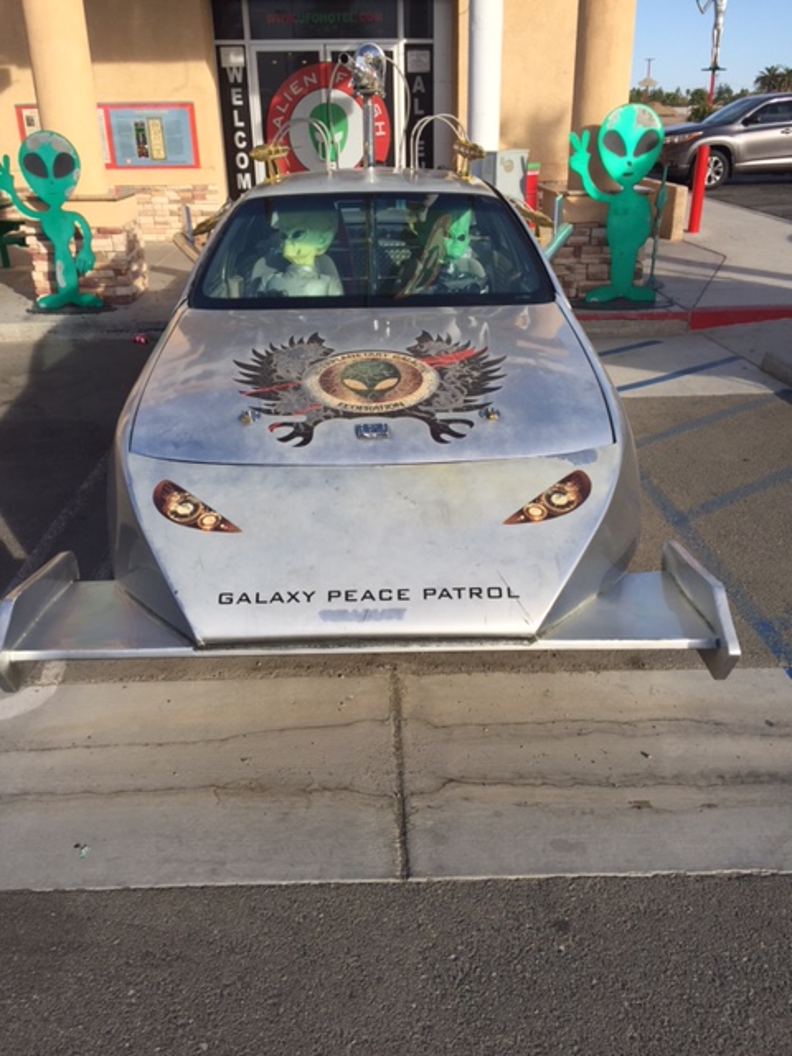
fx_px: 885
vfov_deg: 61.7
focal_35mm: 29
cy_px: 528
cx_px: 396
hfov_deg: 48.2
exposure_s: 1/1364
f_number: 2.2
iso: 32
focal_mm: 4.15
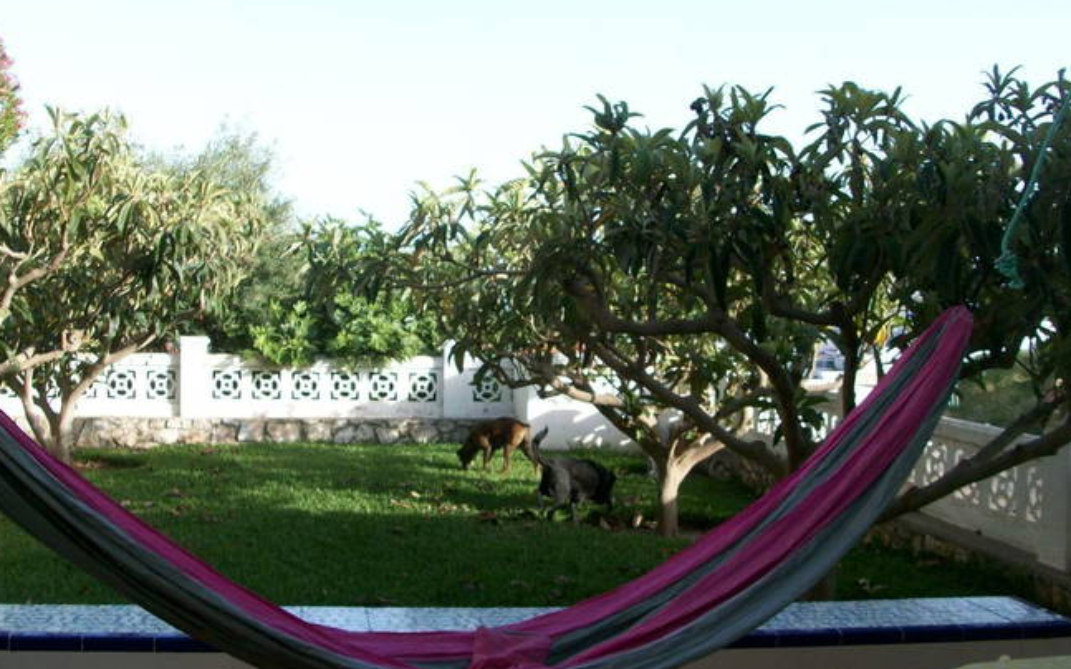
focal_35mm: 44
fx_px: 1284
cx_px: 462
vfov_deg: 29.2
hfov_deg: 45.2
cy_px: 310
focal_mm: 5.7
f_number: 2.8
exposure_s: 1/307
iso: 64
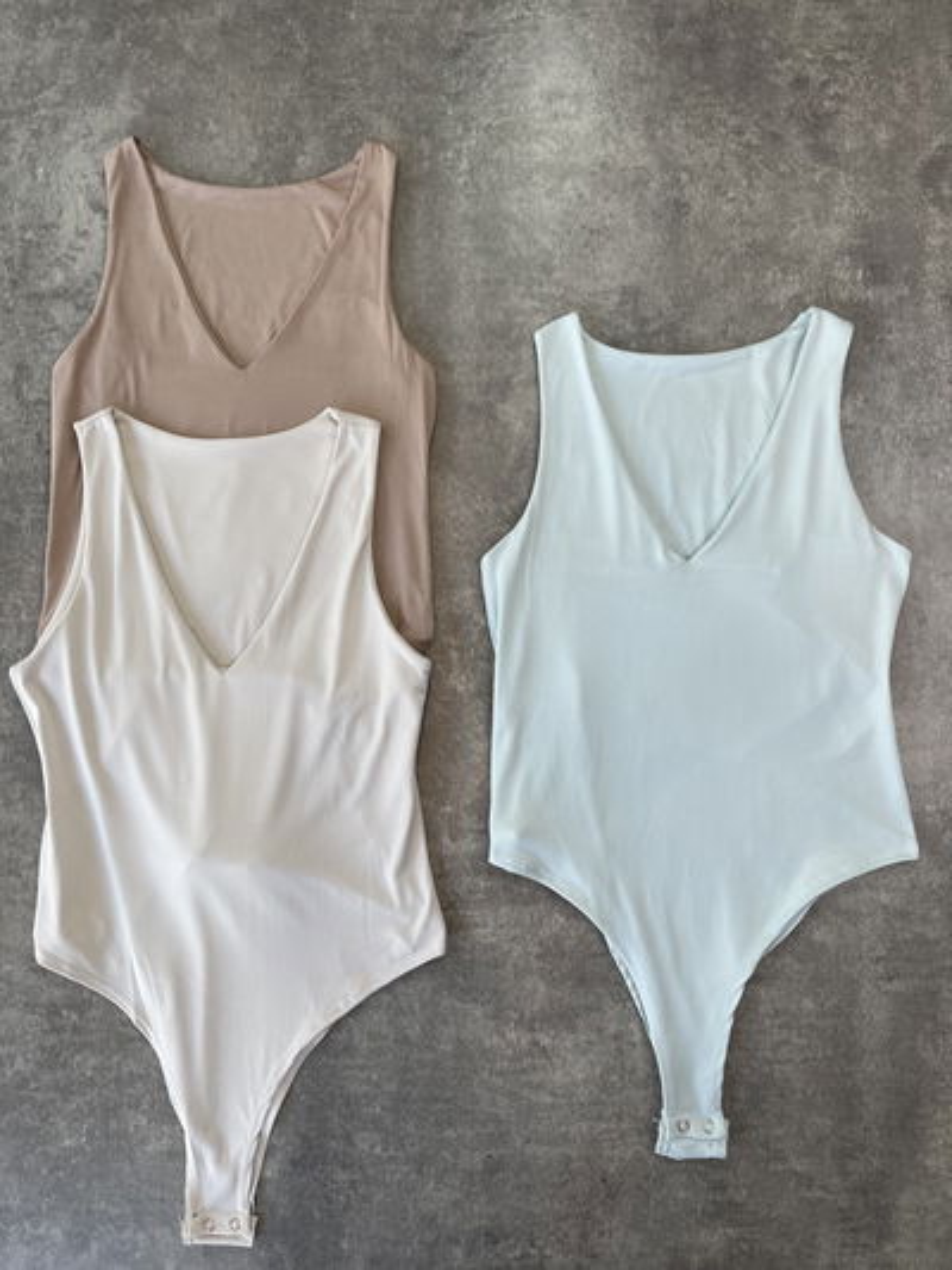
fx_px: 953
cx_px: 476
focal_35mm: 26
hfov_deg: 53.1
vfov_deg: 67.3
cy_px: 635
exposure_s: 1/264
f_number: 1.6
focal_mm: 5.1
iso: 40
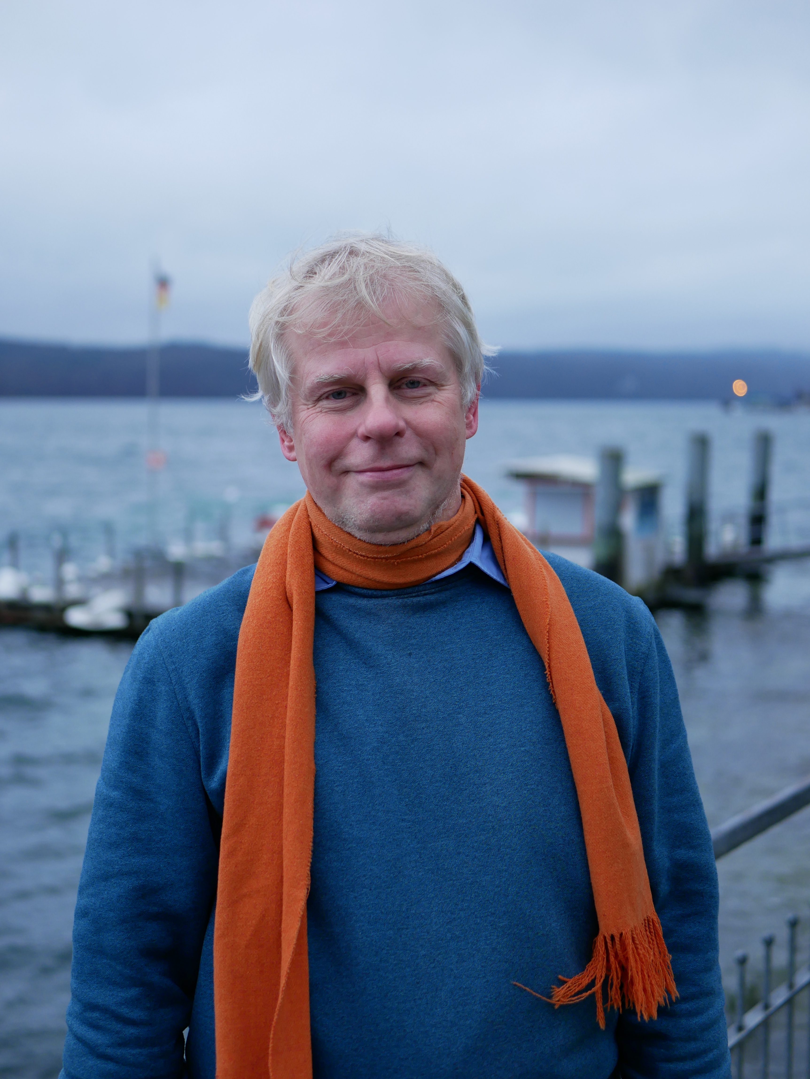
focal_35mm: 50
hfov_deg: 29.1
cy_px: 540
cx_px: 405
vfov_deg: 38.2
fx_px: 1559
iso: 200
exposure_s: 1/800
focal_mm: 25
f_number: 1.7
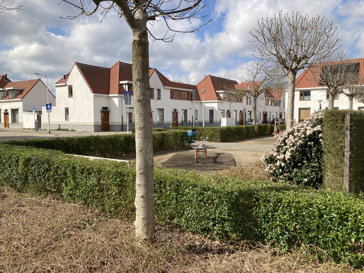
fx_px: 294
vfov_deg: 49.7
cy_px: 136
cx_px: 182
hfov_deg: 63.4
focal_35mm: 28
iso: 20
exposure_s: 1/2114
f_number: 1.8
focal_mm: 3.99
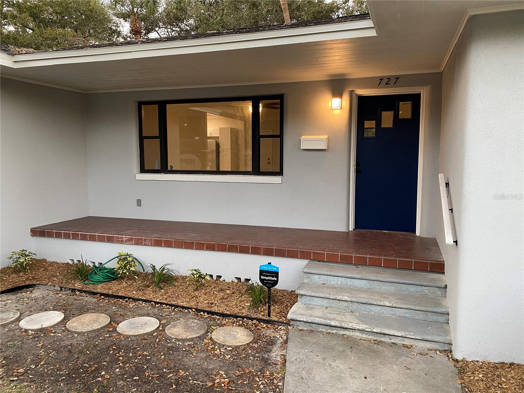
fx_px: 394
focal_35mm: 26
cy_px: 196
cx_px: 262
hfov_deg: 67.3
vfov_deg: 53.1
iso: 160
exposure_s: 1/60
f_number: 1.8
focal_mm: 4.25
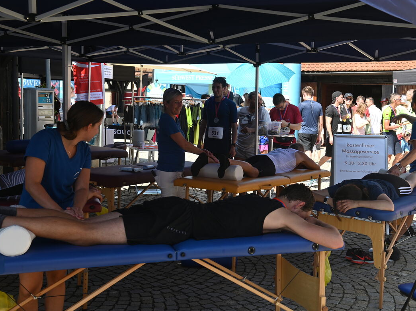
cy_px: 153
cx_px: 217
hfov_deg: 36.2
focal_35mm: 53
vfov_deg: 27.5
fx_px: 637
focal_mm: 48
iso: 250
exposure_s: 1/160
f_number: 7.1
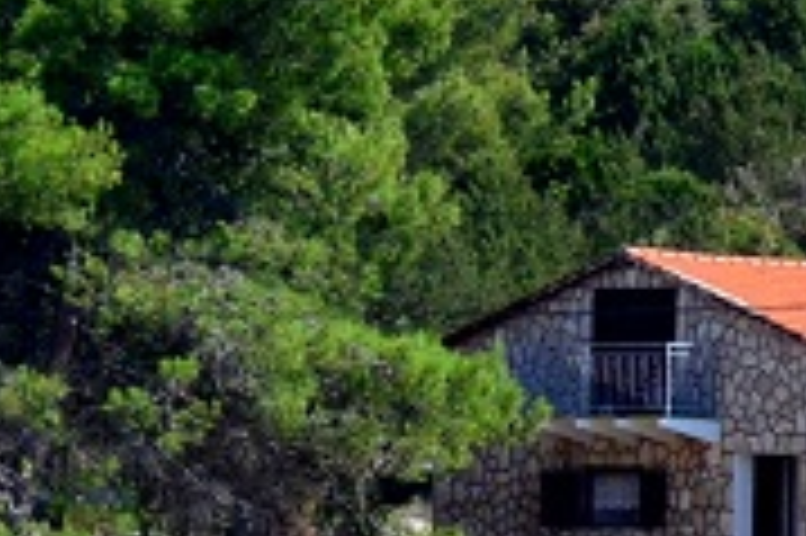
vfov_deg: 1.6
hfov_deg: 2.5
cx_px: 1475
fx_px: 18677
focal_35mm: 835
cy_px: -43
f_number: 4.5
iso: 1600
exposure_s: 1/8000
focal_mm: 100
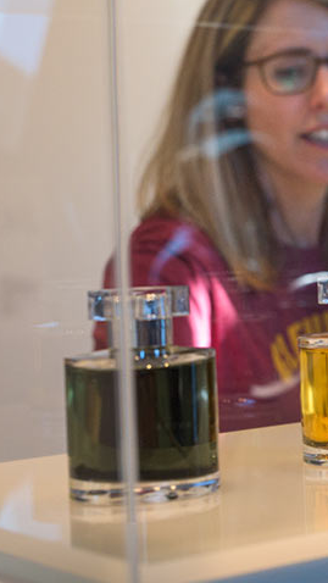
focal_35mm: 70
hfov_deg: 16.3
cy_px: 293
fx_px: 1082
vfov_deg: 30.1
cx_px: 426
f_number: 5.6
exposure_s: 1/200
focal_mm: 44
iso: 1250
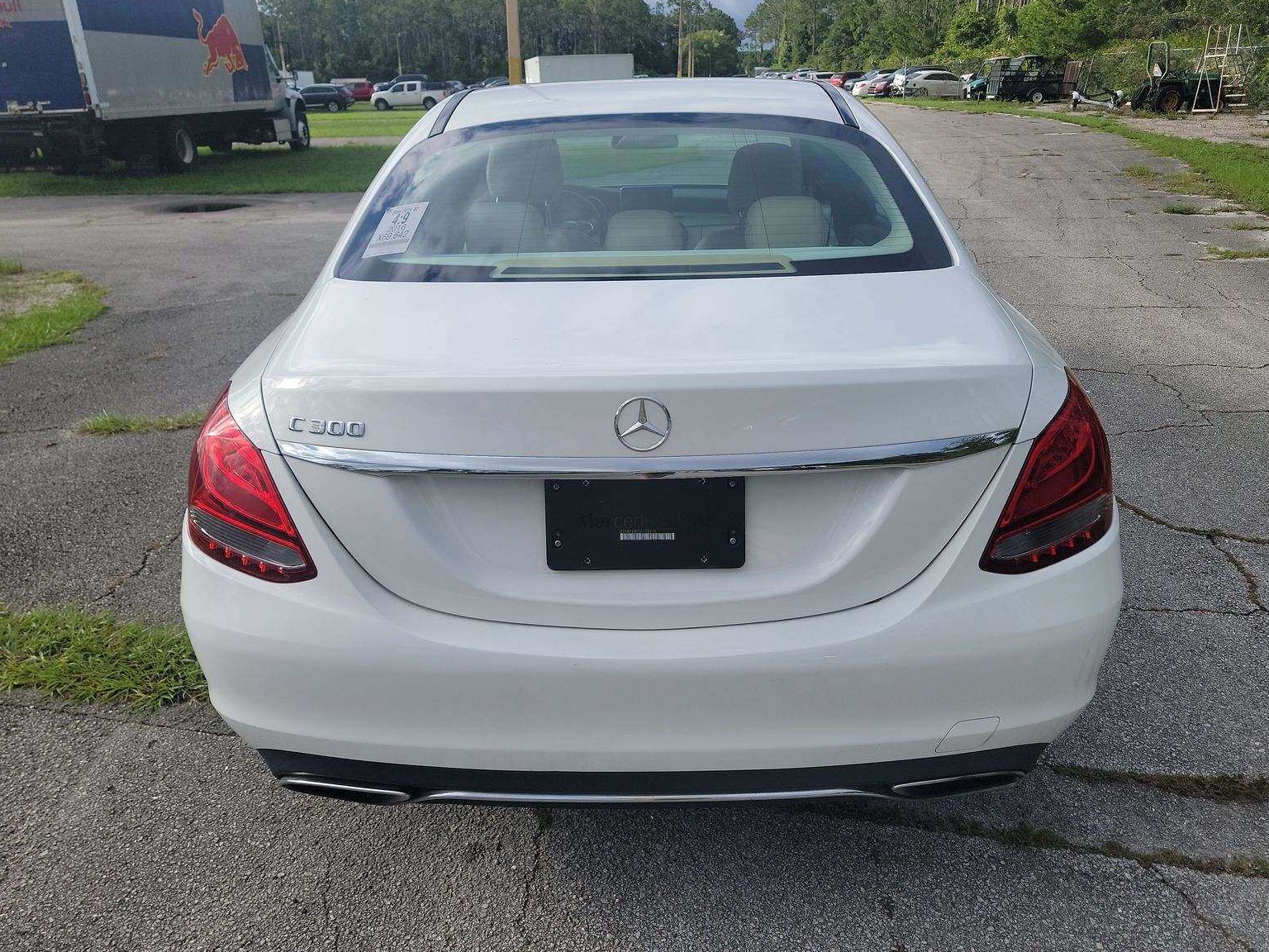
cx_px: 630
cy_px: 466
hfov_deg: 69.4
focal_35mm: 25
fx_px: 916
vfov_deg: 54.9
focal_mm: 6.7
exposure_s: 1/760
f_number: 1.8
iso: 50
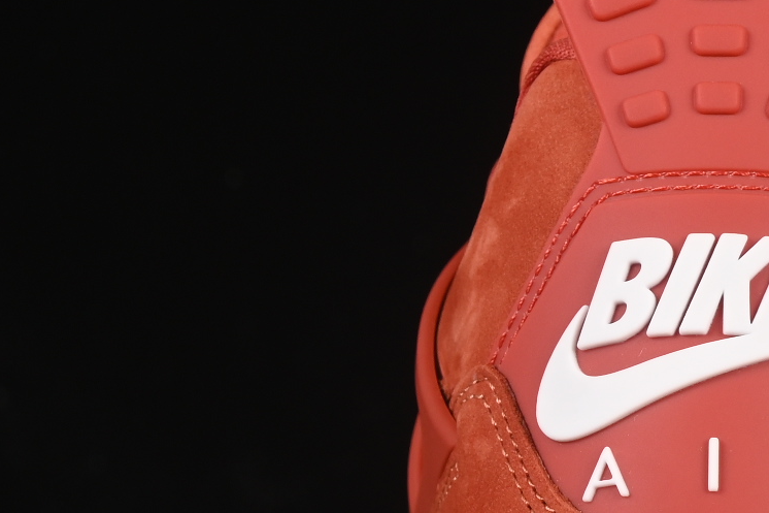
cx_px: 1001
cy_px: 356
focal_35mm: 280
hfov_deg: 7.3
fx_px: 5979
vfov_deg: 4.9
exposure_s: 1/60
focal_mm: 50
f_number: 7.1
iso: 160
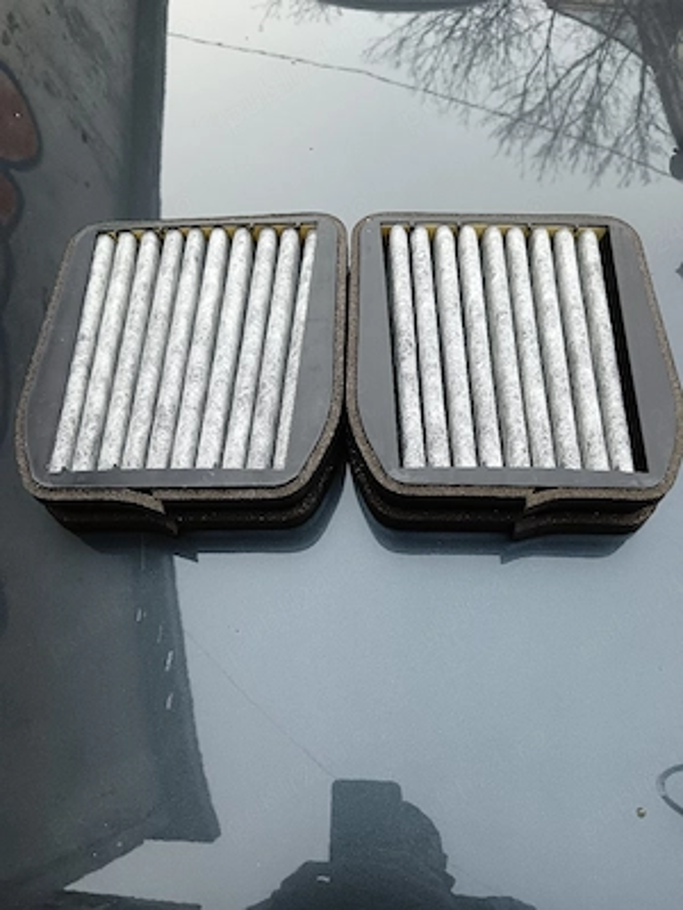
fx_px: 710
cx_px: 342
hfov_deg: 51.4
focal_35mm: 27
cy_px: 455
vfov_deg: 65.3
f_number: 1.9
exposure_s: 1/50
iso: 609
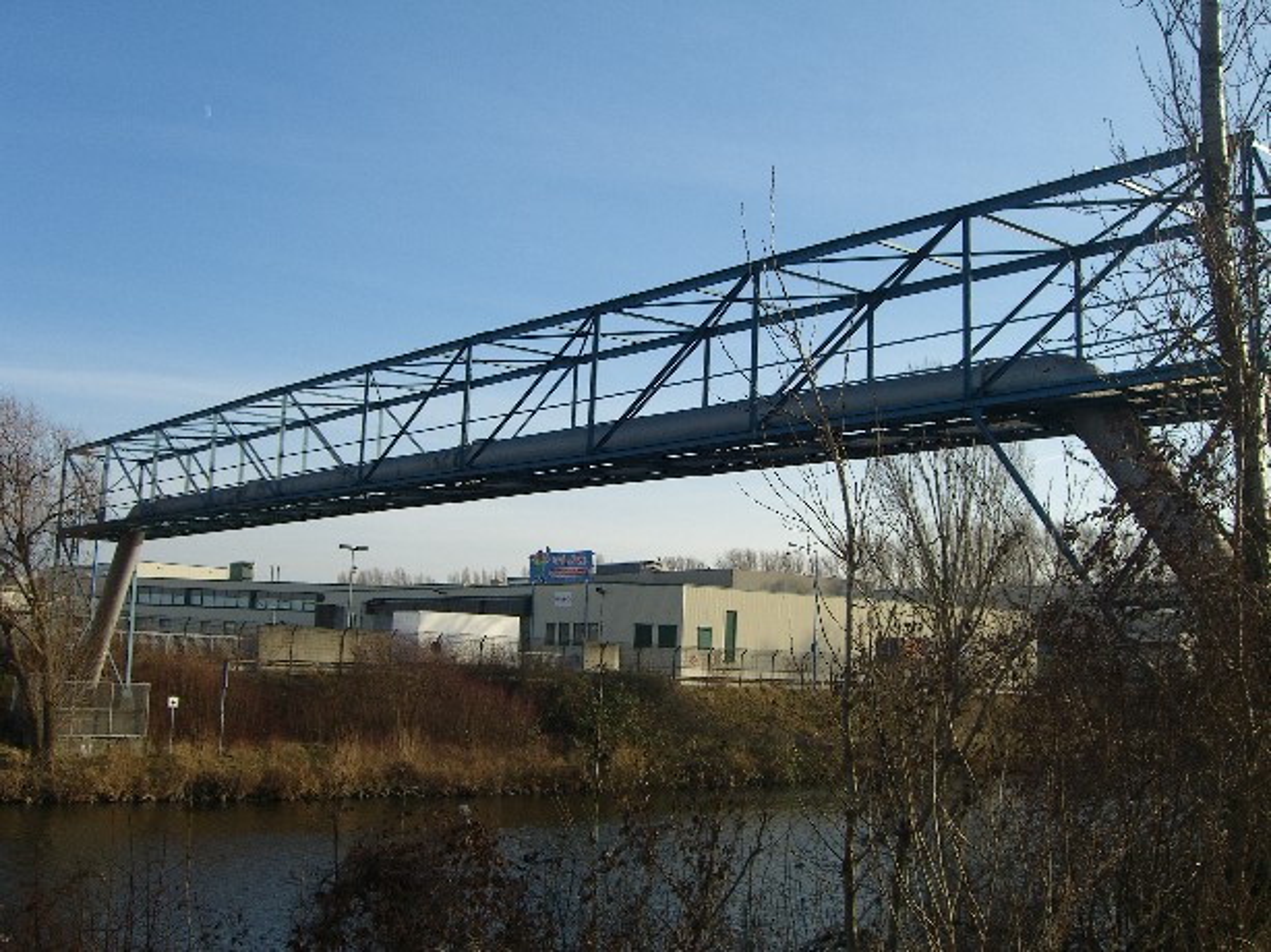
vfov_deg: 37.7
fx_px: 1395
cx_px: 636
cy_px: 476
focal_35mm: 38
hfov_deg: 49.0
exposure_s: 1/125
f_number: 8
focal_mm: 7.9
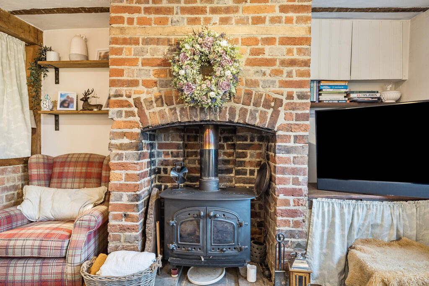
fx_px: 250
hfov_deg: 81.2
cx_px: 214
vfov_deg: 59.5
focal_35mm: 21
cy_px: 143
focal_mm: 14
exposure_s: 1.3
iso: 100
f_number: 8
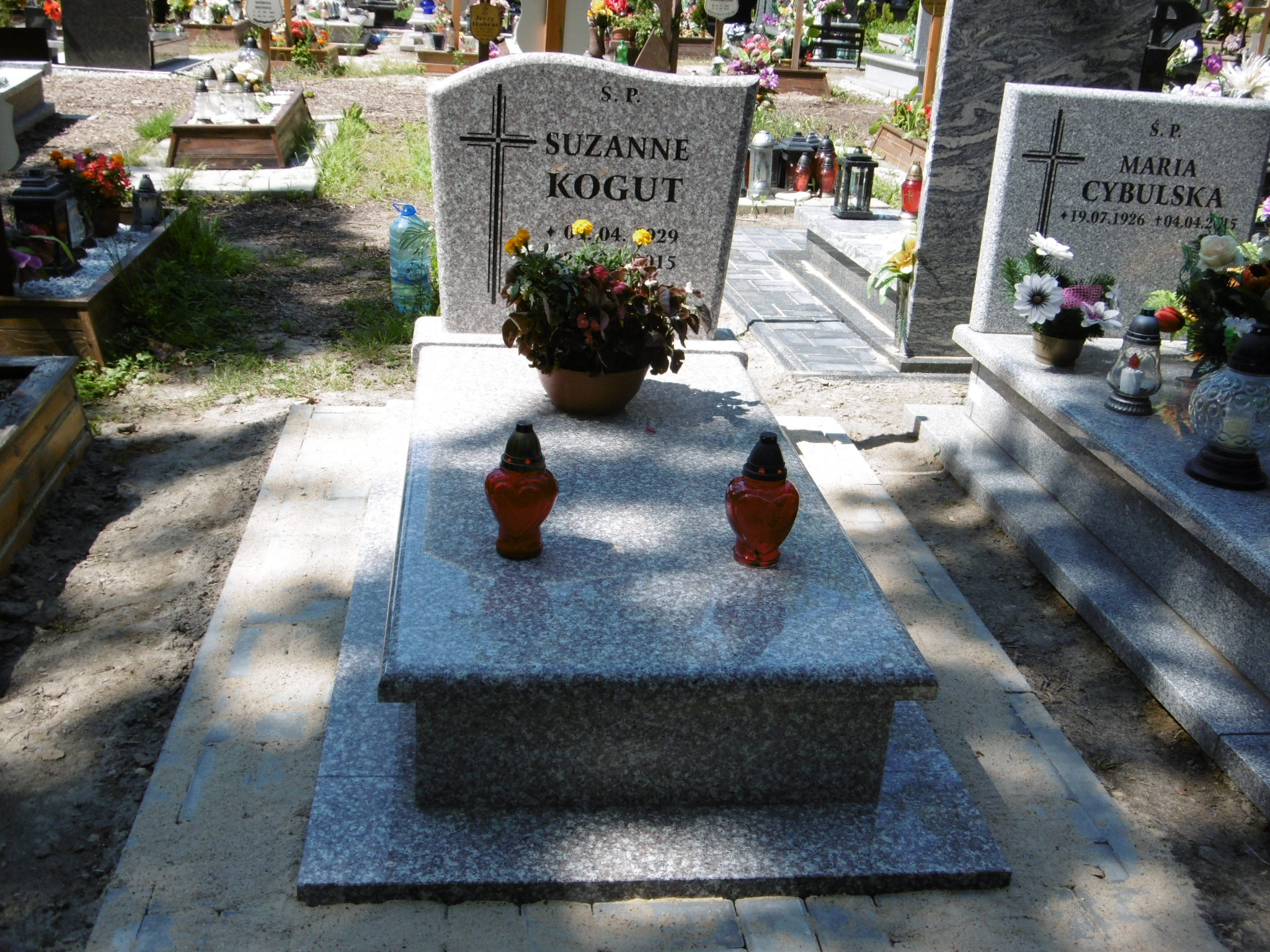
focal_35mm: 38
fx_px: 1394
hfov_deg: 49.0
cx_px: 635
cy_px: 476
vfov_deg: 37.7
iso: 100
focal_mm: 6.8
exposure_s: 1/500
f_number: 3.7
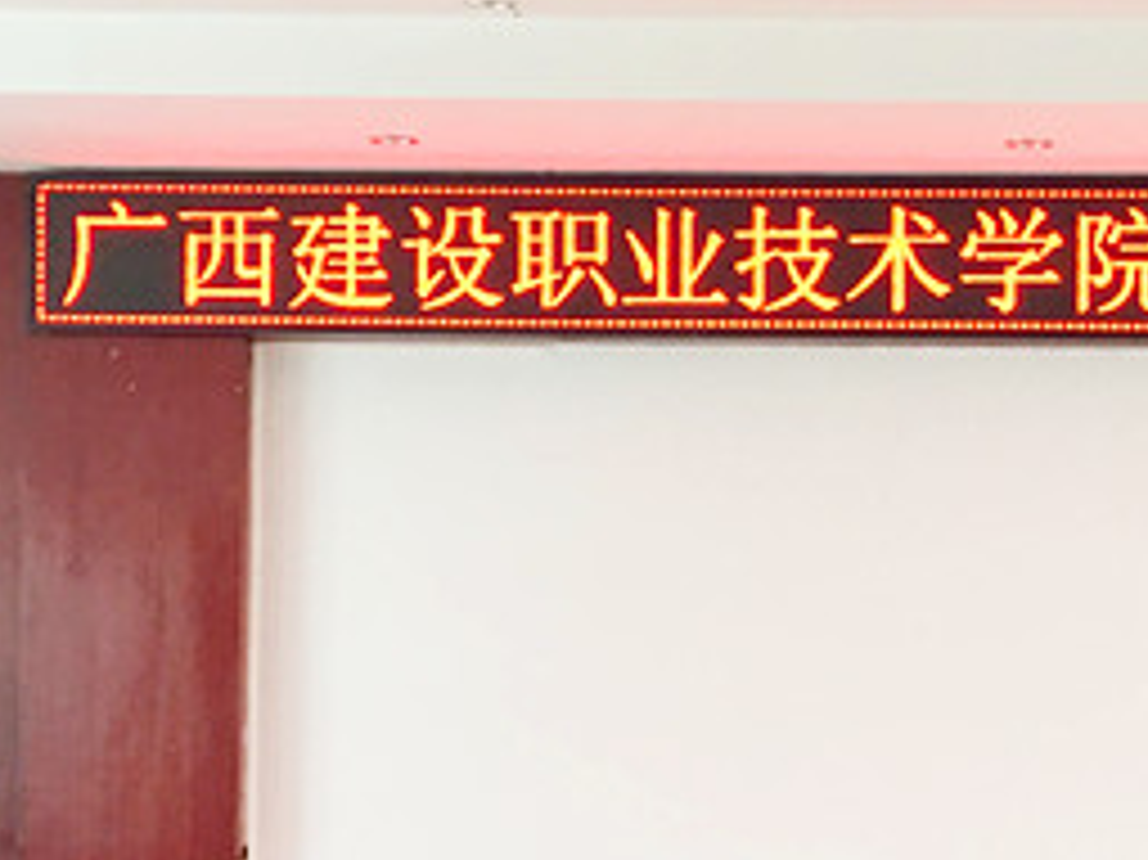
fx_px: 3016
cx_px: 968
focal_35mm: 91
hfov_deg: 21.2
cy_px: 702
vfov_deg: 16.1
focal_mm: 4.15
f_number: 2.2
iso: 50
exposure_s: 1/17
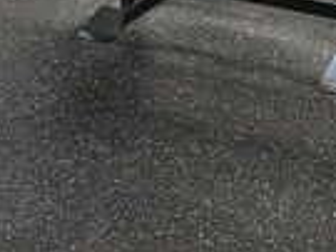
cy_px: -183
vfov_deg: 13.2
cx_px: 348
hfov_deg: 18.7
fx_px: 989
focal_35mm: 102
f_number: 1.78
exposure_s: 1/60
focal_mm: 6.86
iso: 320
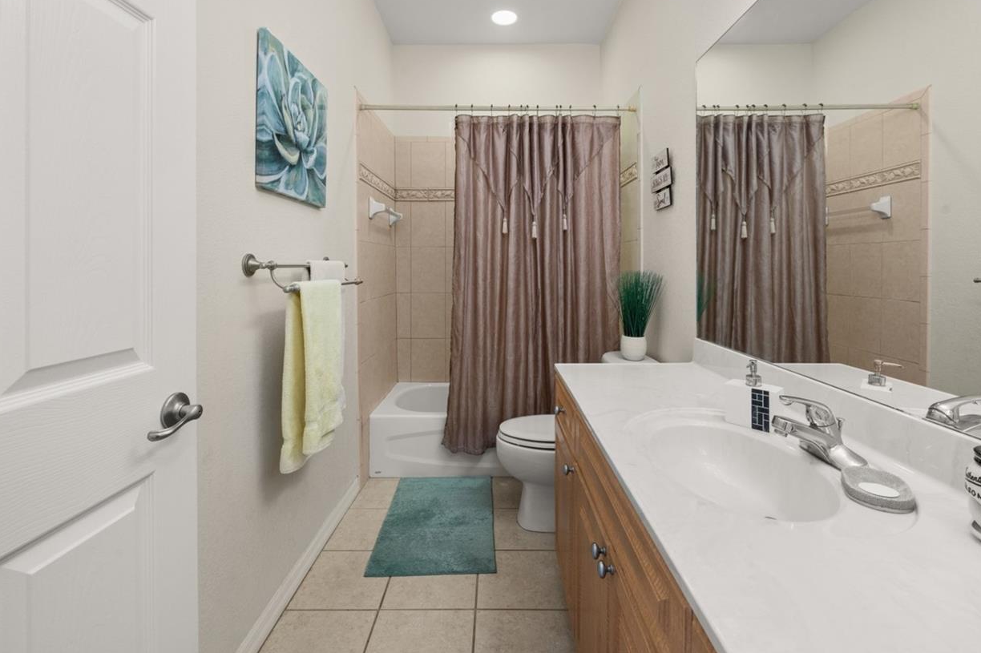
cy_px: 261
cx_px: 503
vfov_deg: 69.7
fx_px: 463
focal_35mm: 17
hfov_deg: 93.3
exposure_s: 1/1.67
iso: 400
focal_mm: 13
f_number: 11
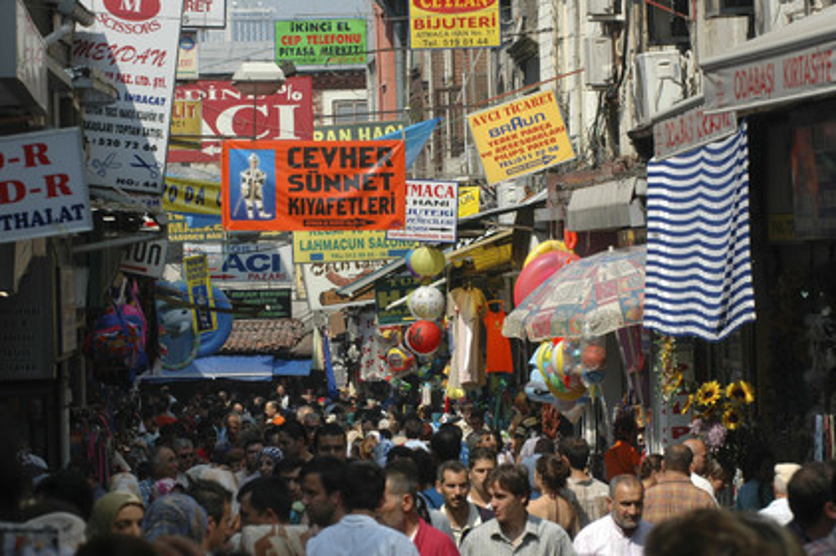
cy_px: 278
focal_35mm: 188
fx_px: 4351
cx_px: 418
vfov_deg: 7.3
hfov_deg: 11.0
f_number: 8
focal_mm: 125
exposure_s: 1/250
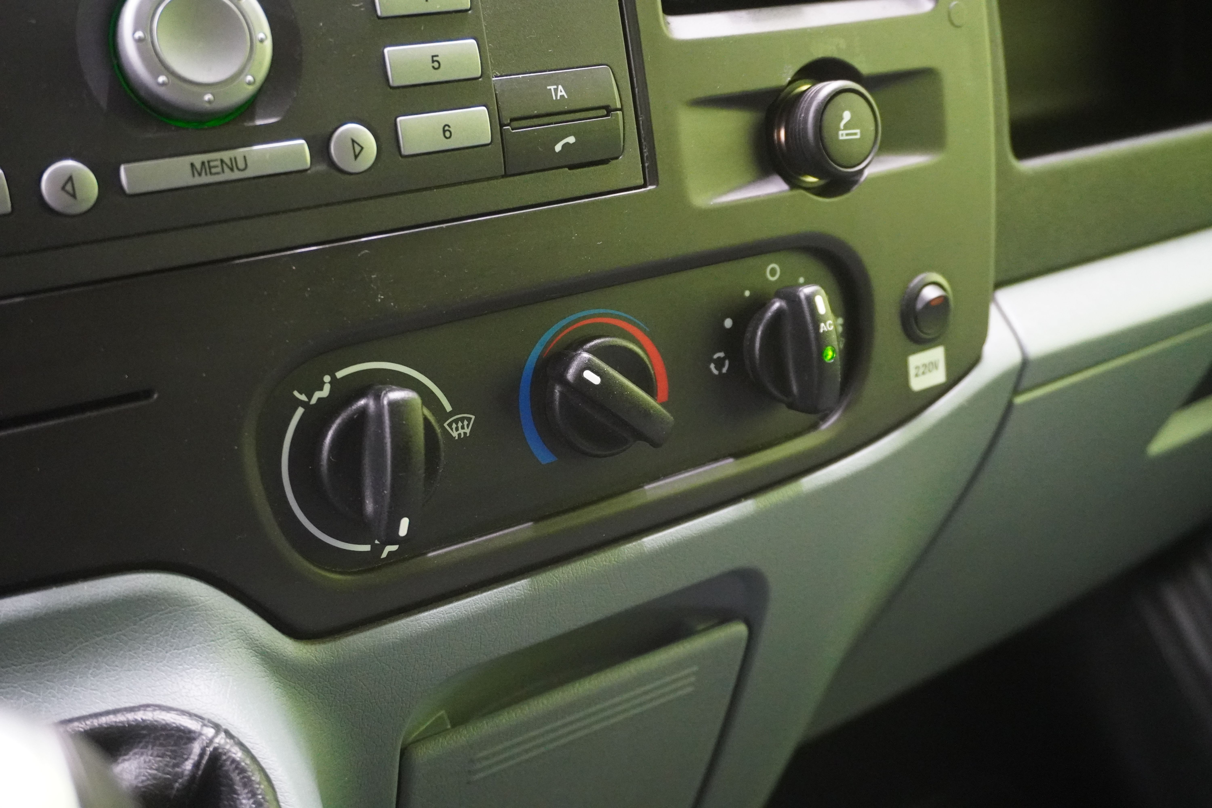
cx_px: 606
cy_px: 404
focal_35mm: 38
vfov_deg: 35.5
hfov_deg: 51.3
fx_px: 1262
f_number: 4.5
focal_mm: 25
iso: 6400
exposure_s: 1/30
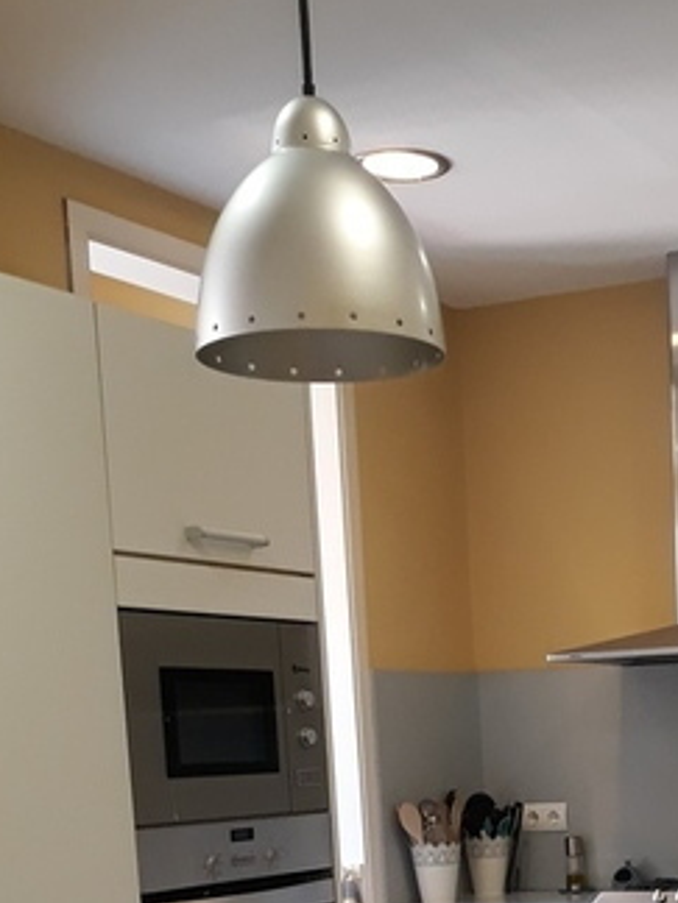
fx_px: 1671
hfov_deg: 22.2
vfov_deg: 27.9
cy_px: 964
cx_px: 650
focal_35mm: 64
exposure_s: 1/50
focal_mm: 3.71
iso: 100
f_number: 1.7
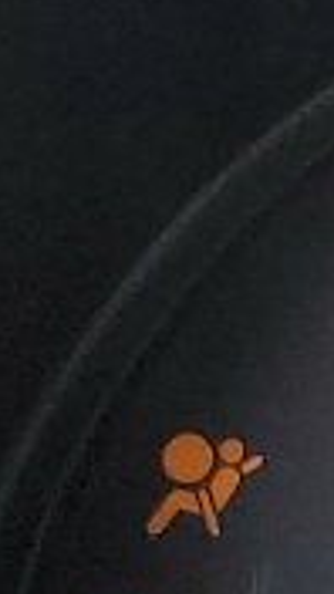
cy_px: 435
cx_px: 2389
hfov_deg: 3.6
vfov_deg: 8.4
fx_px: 4046
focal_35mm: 257
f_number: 1.5
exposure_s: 1/370
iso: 50
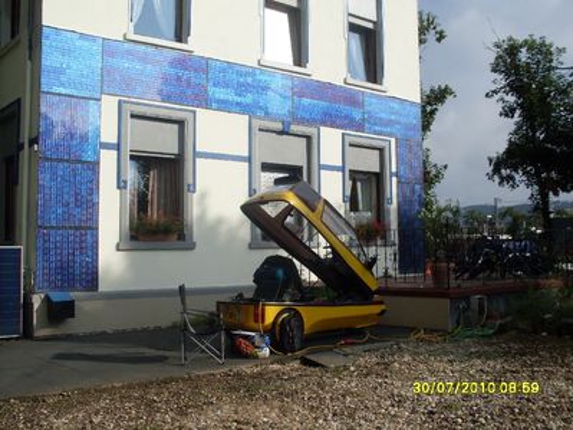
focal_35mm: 38
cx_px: 286
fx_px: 629
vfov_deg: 37.7
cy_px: 215
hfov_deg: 49.0
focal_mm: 6.3
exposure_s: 1/350
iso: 80
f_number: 8.4
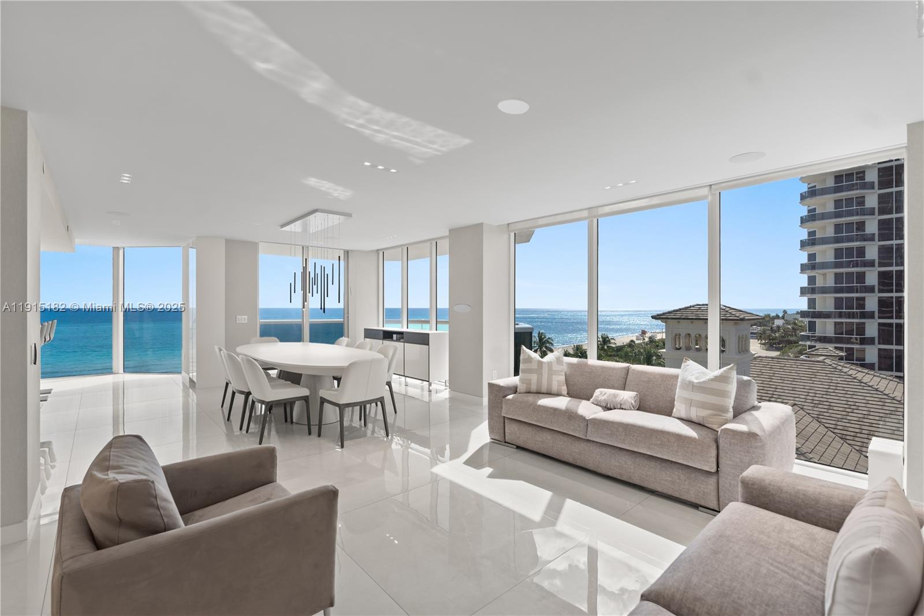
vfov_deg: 73.7
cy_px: 308
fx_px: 411
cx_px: 462
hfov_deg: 96.7
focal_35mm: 16
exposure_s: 1/20
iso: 125
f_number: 4.5
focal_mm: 16
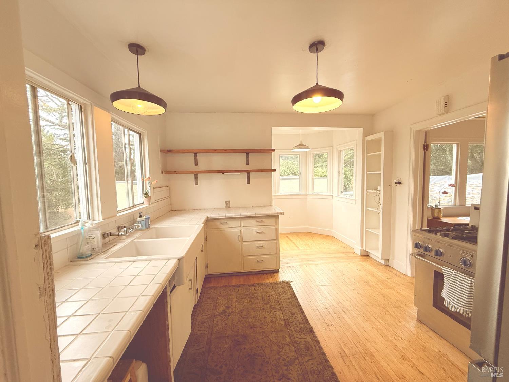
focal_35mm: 14
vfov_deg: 85.7
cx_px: 254
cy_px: 191
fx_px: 206
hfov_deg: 102.1
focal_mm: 2.22
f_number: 2.2
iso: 125
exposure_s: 1/120
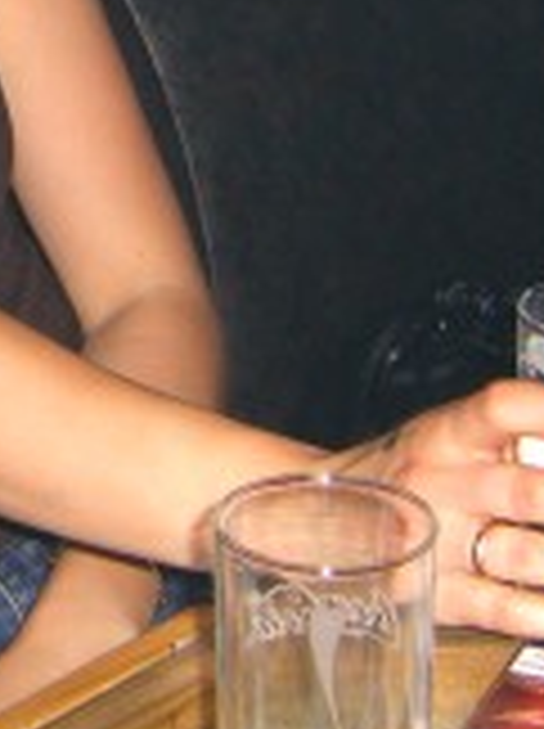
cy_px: -176
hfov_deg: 10.2
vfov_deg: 13.6
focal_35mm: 141
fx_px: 2962
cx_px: -270
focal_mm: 7.9
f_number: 2.8
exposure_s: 1/60
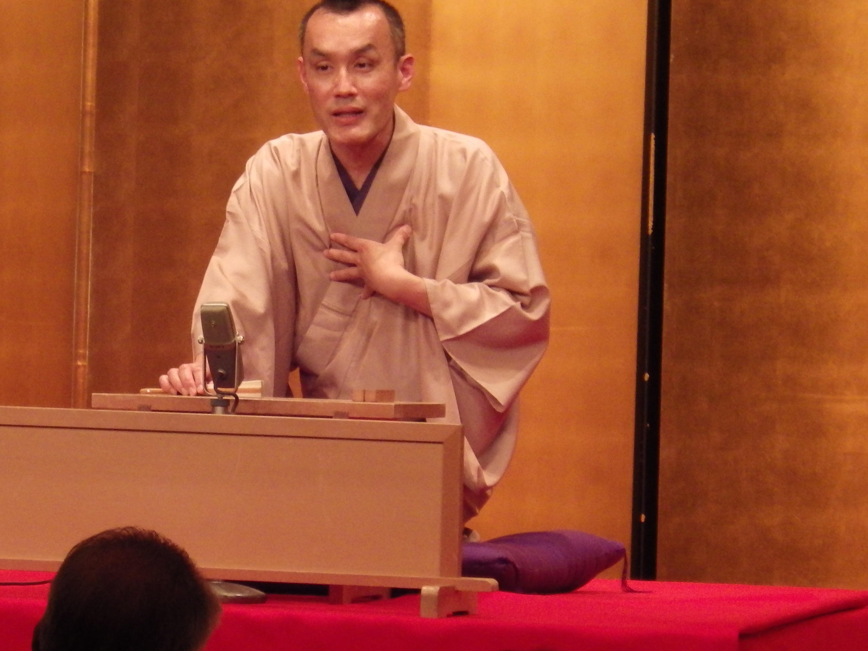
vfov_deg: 4.8
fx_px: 7799
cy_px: 379
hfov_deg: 6.4
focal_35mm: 311
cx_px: 279
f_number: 5.4
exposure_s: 1/80
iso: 400
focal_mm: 34.9
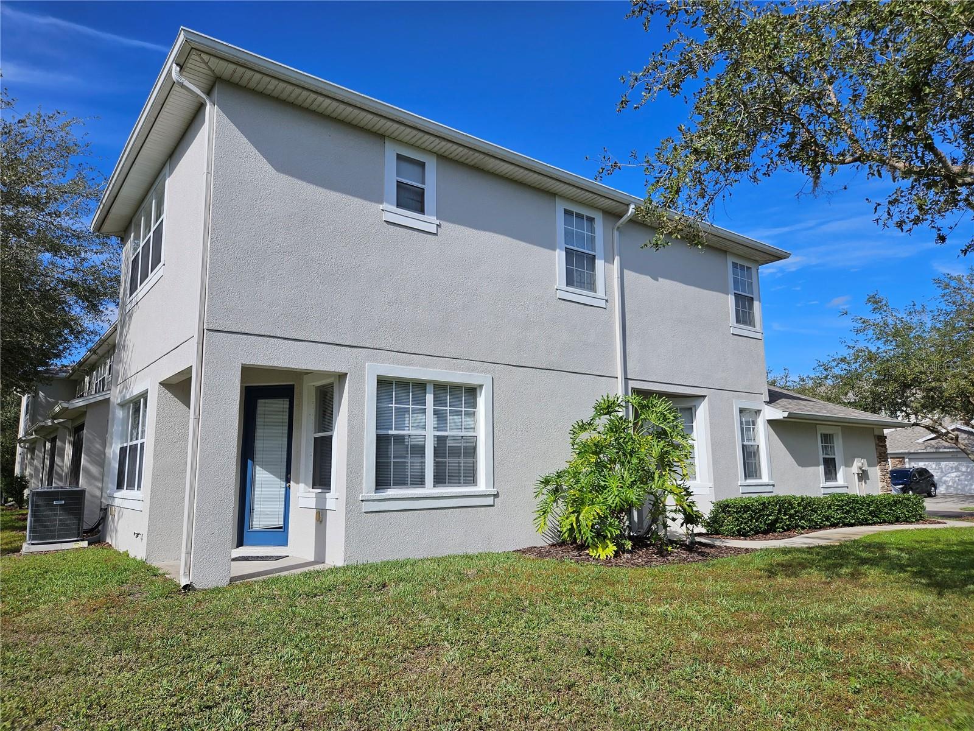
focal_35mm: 23
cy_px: 366
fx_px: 647
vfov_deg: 58.9
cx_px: 487
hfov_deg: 73.9
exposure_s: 1/2450
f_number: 1.8
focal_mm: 5.4
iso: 25
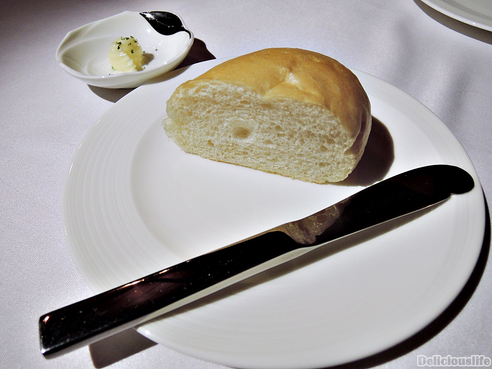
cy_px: 184
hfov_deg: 71.6
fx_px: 341
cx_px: 246
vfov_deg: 56.8
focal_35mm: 24
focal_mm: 5.1
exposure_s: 1/30
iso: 250
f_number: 2.8
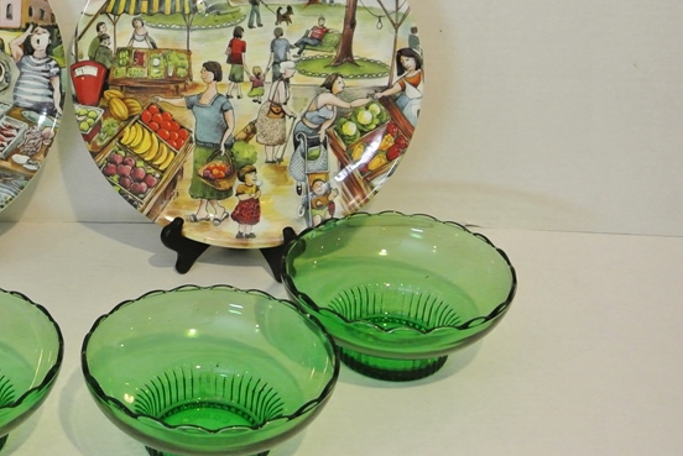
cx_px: 100
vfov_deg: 20.3
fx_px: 1272
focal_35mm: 67
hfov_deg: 29.1
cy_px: 182
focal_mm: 14
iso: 800
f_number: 4
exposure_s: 1/40
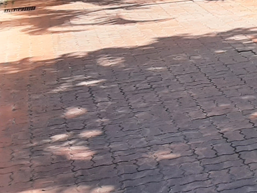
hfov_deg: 16.0
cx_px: 402
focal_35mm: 111
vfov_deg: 12.9
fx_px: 824
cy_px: -54
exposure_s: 1/522
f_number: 1.7
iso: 40
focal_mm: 3.93
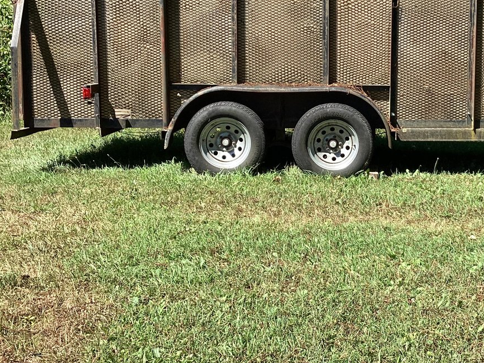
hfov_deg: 35.0
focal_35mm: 54
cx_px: 346
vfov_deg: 26.9
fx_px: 755
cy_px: 133
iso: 25
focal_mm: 3.3
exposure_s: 1/466
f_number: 2.4
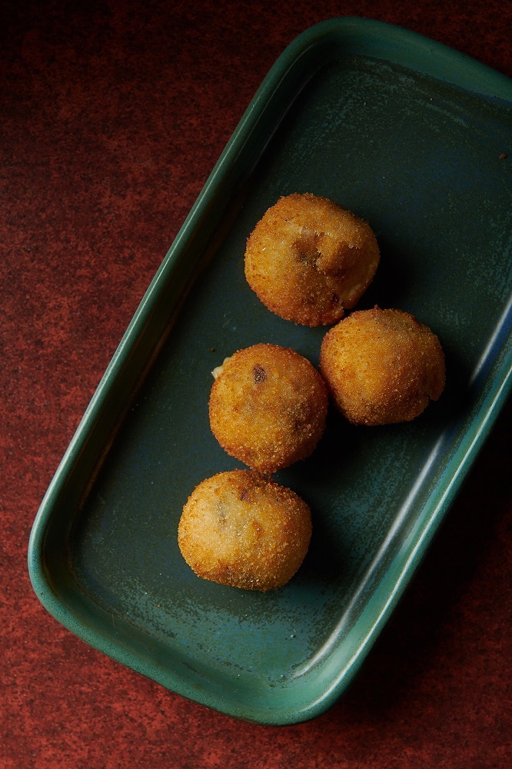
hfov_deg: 19.4
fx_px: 1494
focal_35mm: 70
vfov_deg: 28.9
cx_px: 256
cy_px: 384
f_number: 10
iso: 100
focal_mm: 70
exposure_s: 1/250
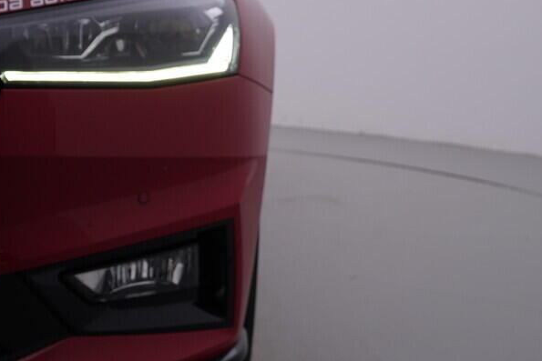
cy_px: 149
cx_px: 263
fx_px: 934
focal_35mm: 62
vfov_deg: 21.9
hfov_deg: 32.4
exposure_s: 1/125
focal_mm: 24
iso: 125
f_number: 5
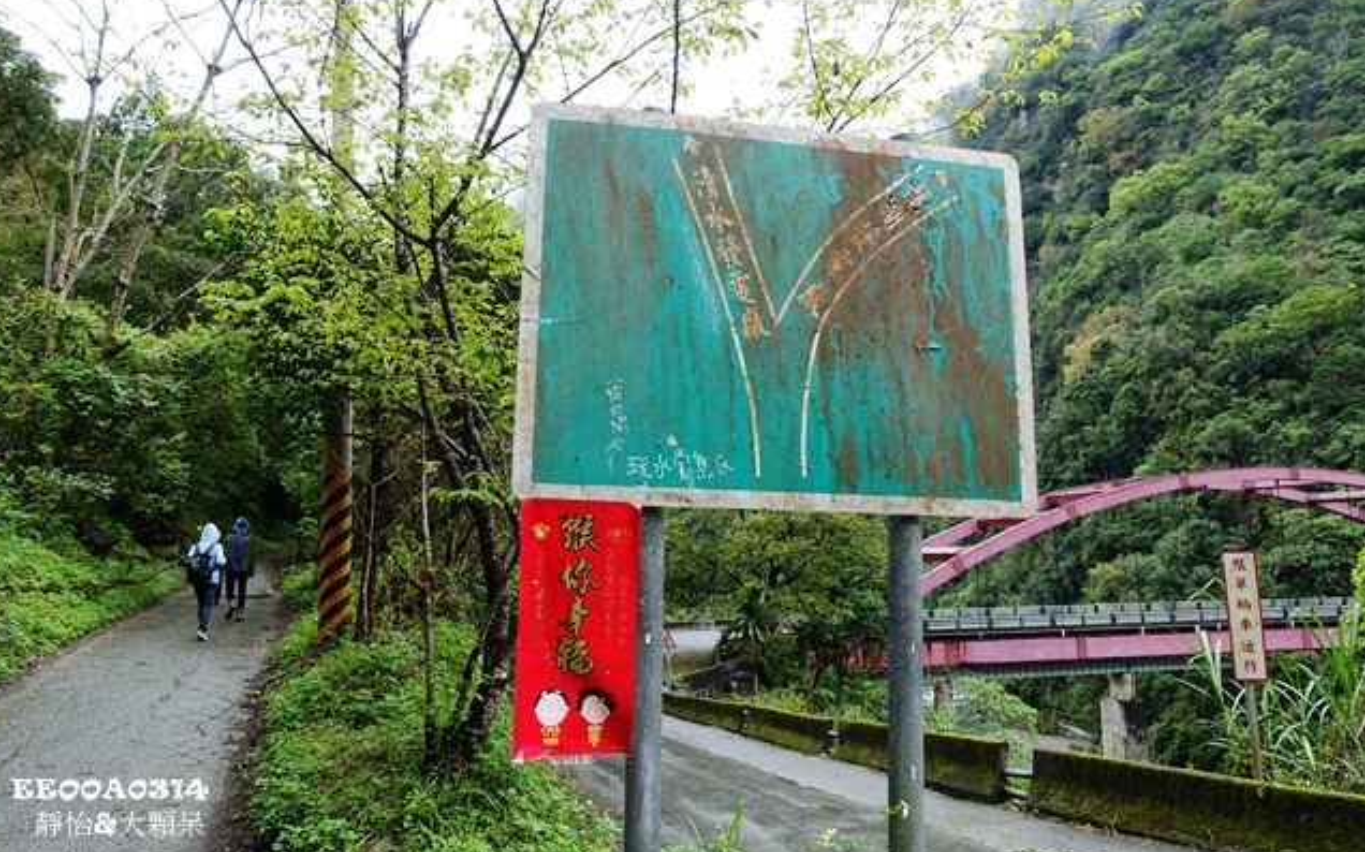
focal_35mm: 25
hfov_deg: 72.6
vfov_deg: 49.2
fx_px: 930
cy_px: 400
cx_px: 672
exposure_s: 1/80
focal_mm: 8.8
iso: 125
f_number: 4.5
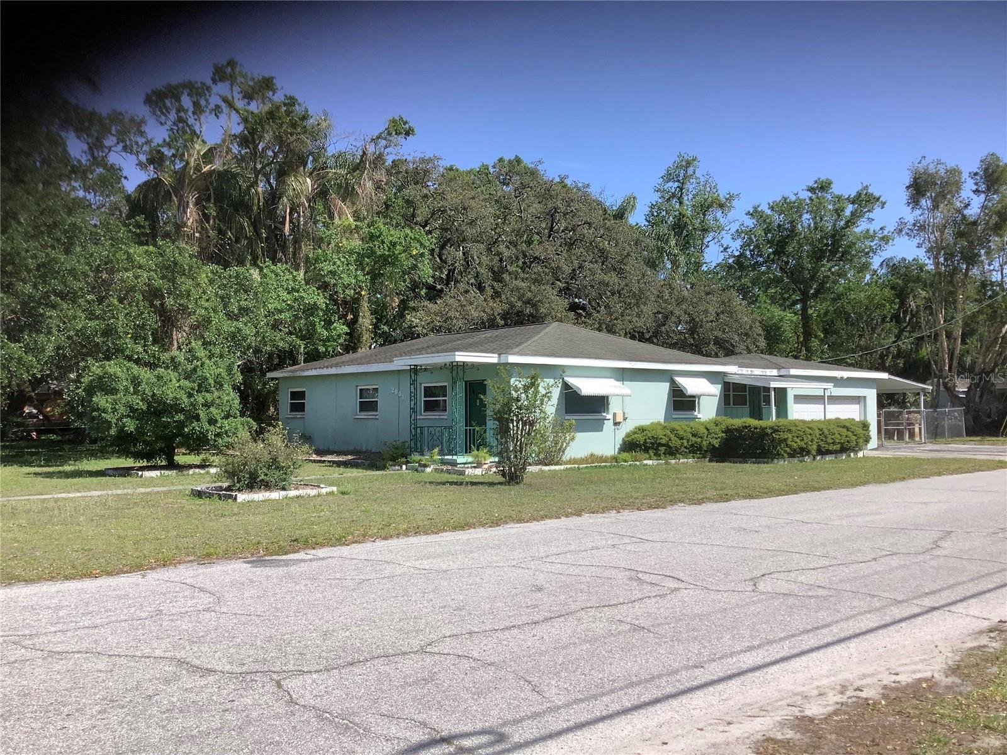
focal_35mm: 31
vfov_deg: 45.4
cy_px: 378
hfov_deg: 58.4
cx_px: 504
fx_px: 902
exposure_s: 1/1164
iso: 25
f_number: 2.4
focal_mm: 3.3
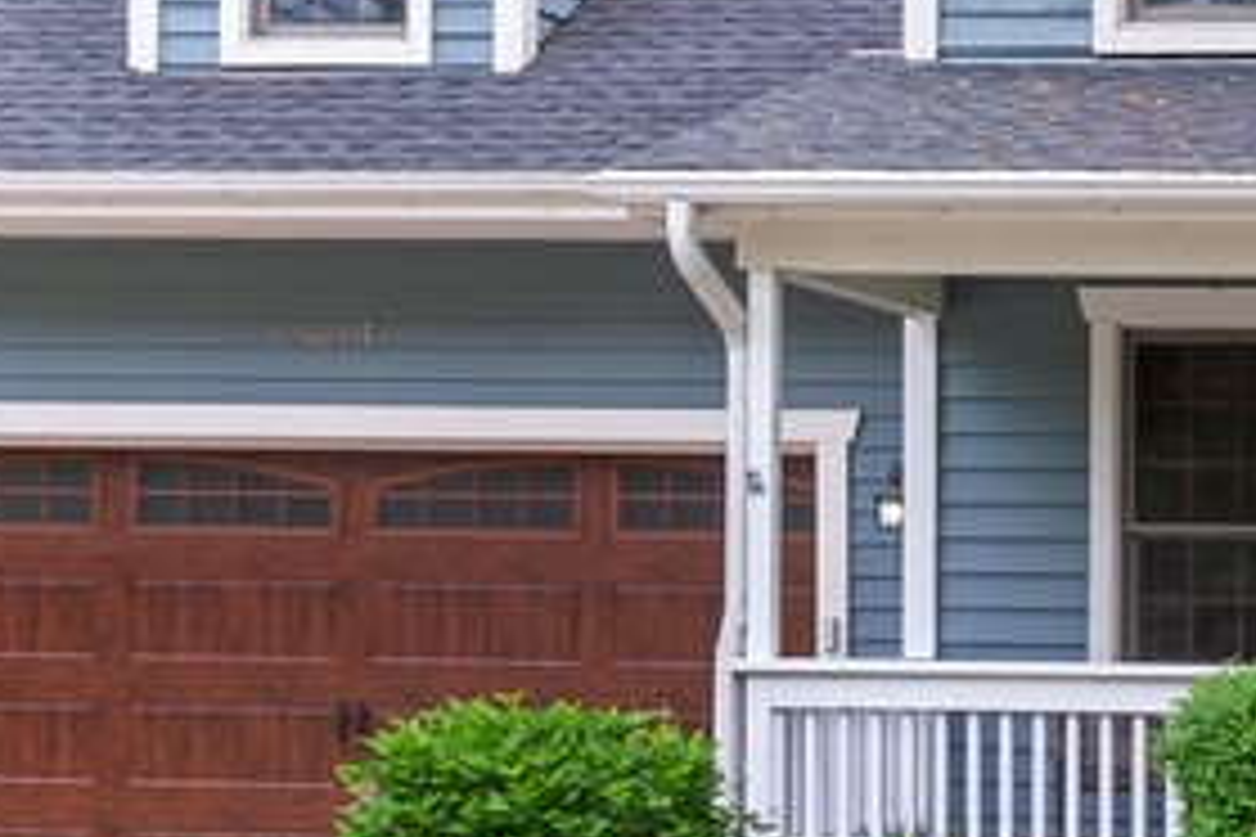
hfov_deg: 19.4
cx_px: 1821
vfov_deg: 14.2
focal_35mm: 93
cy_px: 1066
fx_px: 3244
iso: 200
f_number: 8
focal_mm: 16
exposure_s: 1/60
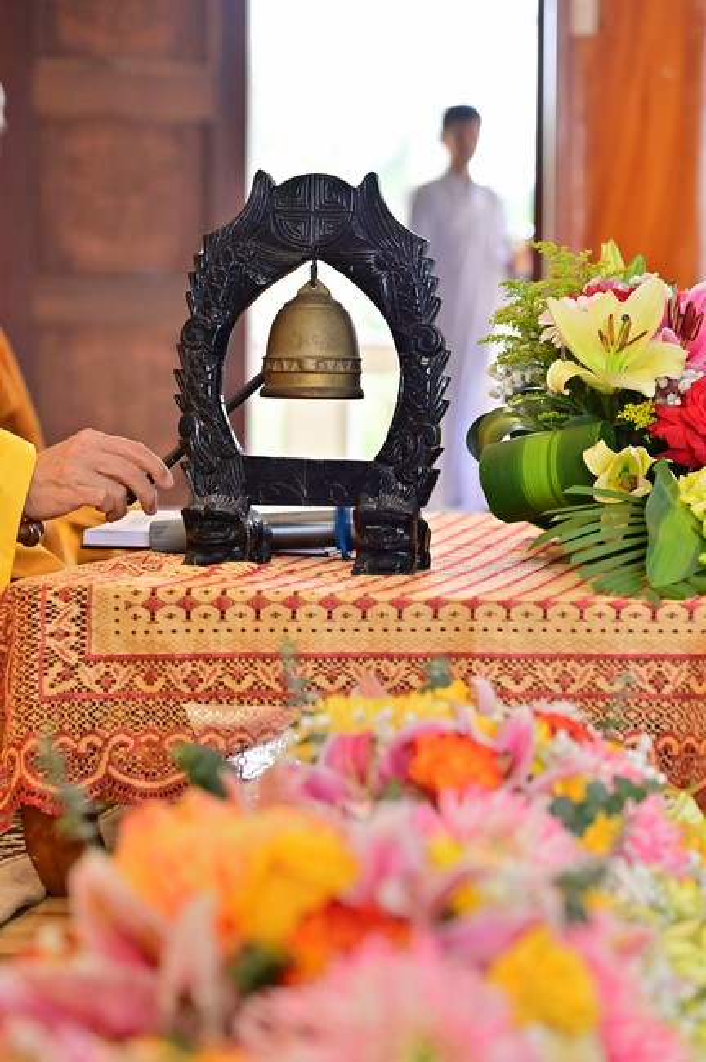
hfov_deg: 11.4
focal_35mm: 120
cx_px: 353
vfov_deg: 17.1
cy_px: 531
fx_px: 3537
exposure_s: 1/125
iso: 2500
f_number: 5.6
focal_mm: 120
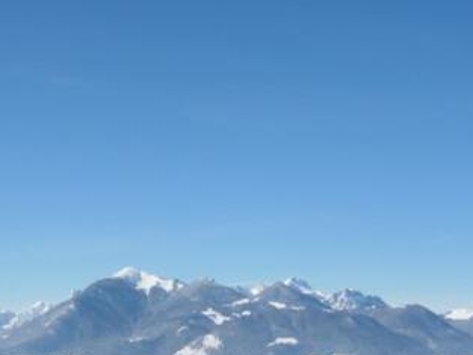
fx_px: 930
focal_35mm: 68
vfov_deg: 21.3
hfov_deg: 28.5
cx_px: 227
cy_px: 292
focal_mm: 7.8
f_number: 4.8
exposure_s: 1/1054
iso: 64
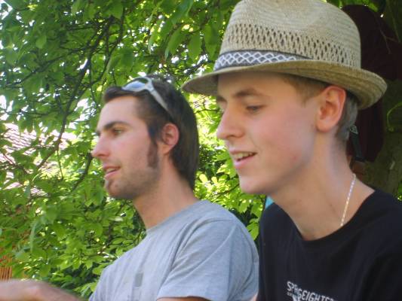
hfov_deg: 18.7
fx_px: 1220
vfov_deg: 14.1
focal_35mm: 105
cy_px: 150
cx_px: 201
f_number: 4.9
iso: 59
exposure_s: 1/60
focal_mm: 17.4
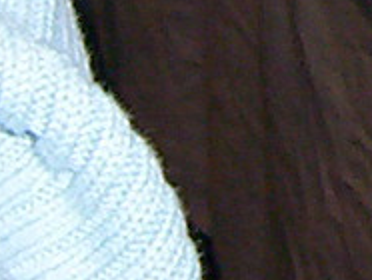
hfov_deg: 7.5
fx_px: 2679
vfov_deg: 5.7
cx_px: 874
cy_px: -468
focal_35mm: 249
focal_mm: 5.26
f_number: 3.84
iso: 140
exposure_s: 1/60
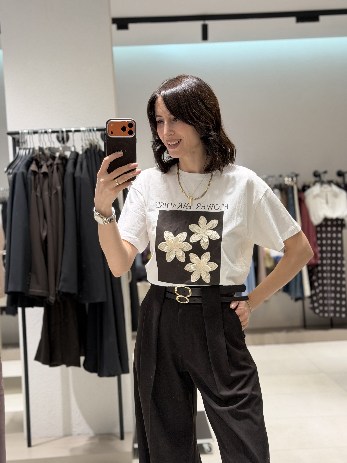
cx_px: 178
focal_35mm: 50
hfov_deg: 29.1
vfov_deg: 38.2
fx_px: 668
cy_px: 234
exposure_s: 1/100
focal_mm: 6.76
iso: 100
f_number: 1.78
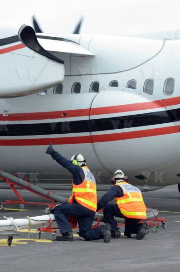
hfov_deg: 8.3
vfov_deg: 12.5
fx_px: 1244
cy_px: 136
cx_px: 90
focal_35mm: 165
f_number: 8
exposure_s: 1/250
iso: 400
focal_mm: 110
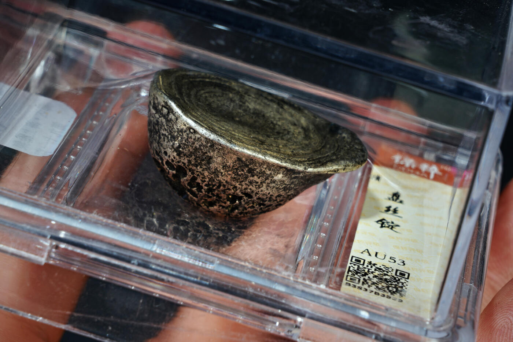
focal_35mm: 157
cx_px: 256
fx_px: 2238
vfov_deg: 8.7
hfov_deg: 13.1
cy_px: 171
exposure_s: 1/160
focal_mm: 105
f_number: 18
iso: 100
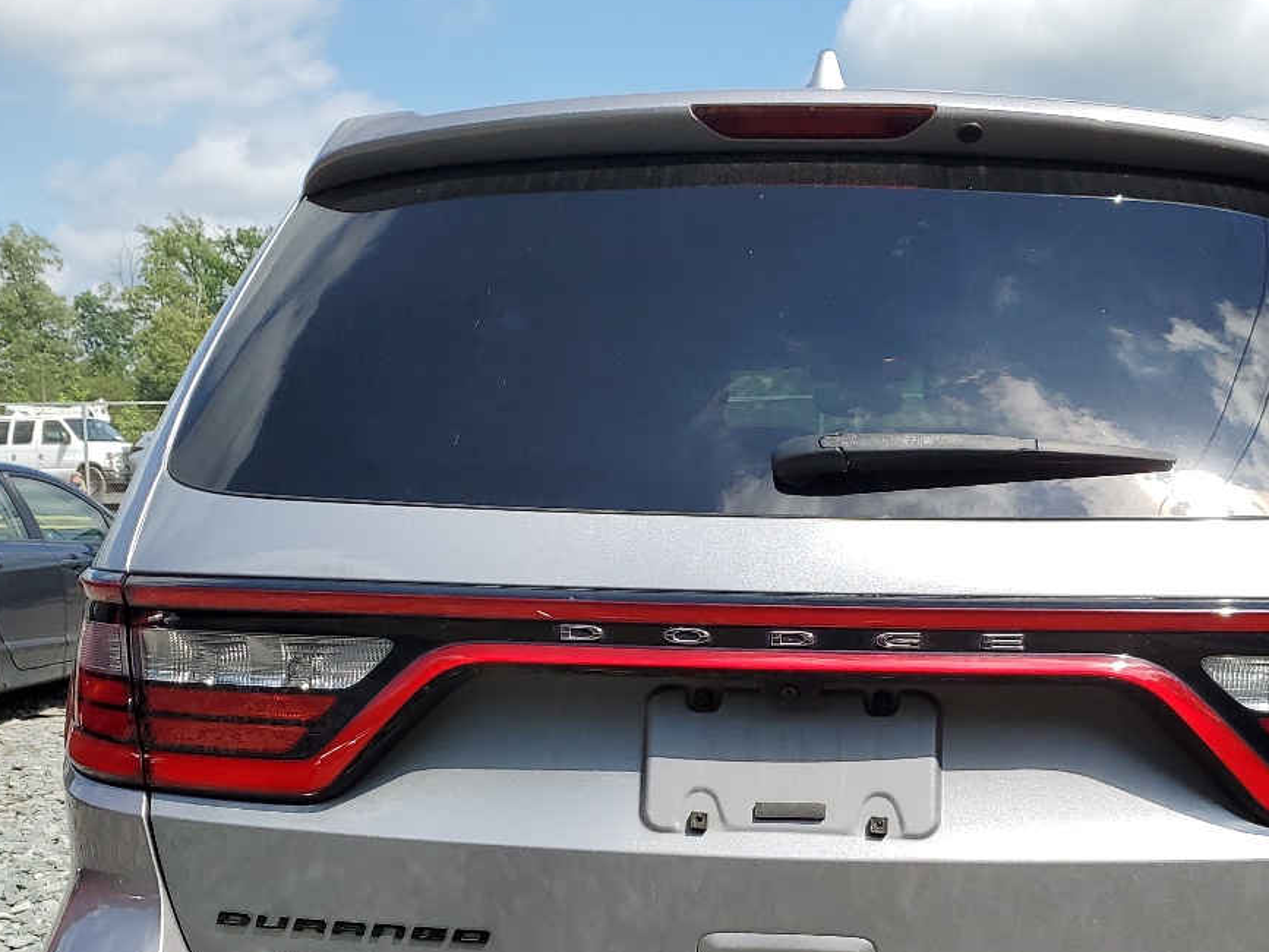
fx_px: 1759
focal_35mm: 48
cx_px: 789
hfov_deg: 39.4
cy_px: 751
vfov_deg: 29.6
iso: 50
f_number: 1.5
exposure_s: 1/3333
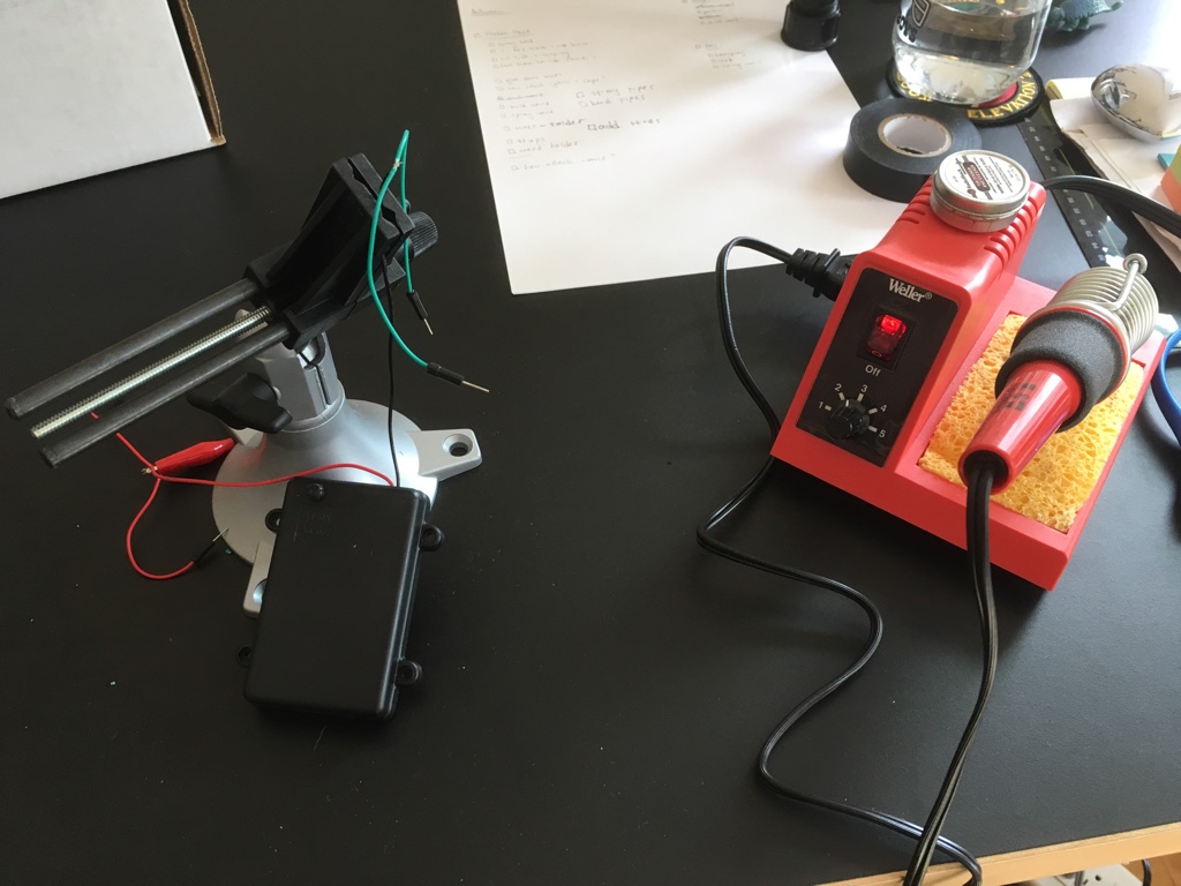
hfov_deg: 61.7
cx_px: 590
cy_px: 443
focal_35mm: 29
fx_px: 989
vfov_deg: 48.2
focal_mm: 4.15
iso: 40
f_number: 2.2
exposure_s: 1/30
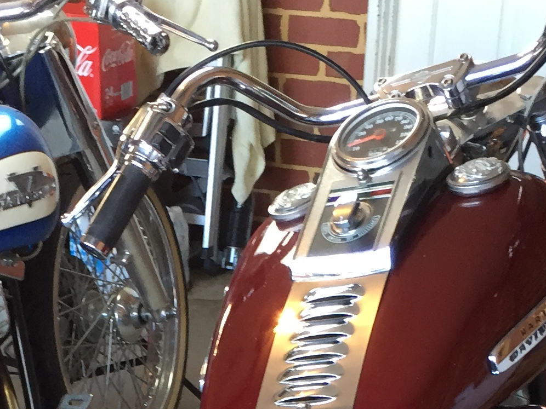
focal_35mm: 95
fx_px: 1498
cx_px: 193
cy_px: 609
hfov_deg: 20.6
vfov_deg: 14.5
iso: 50
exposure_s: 1/33
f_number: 2.2
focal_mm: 4.15
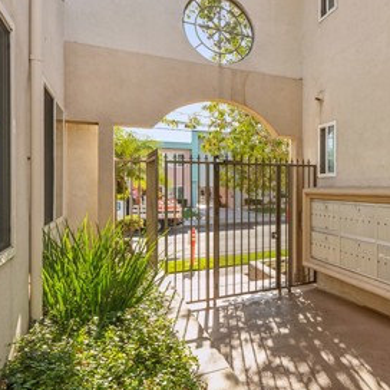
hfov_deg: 50.8
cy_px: 188
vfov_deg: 57.3
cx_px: 350
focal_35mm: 28
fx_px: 357
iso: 100
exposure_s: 1/60
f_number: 10
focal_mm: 14
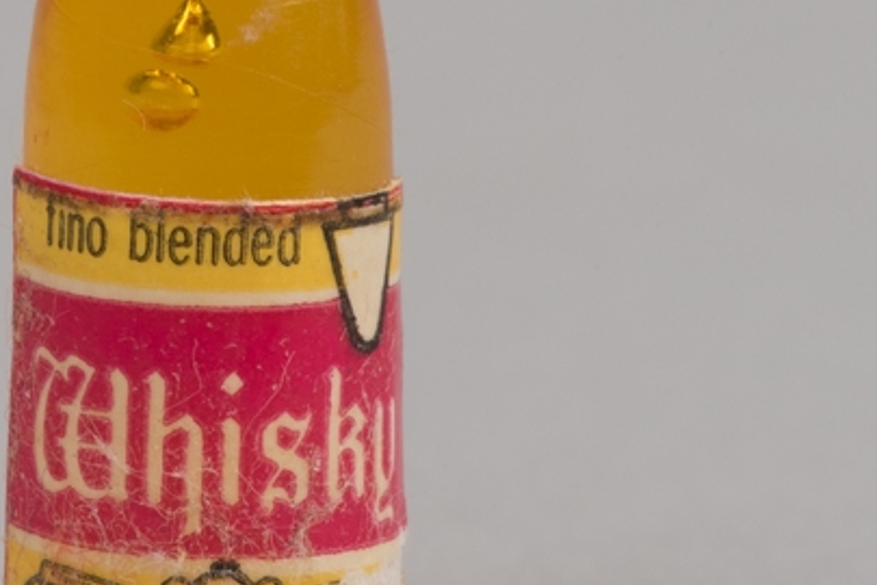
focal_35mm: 311
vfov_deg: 4.4
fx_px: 7576
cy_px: 12
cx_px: 169
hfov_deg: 6.6
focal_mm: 105
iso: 400
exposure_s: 1/160
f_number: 25
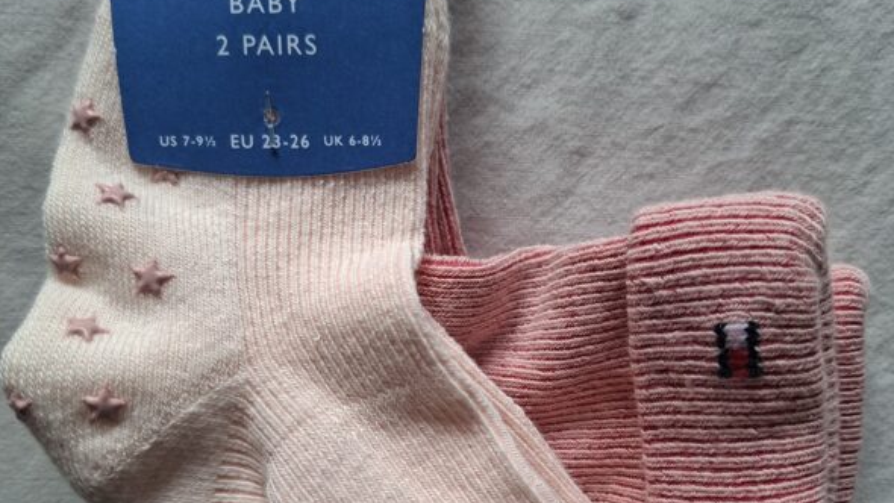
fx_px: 806
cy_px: 365
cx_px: 452
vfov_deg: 34.1
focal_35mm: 34
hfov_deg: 58.0
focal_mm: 5.54
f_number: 1.8
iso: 80
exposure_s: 1/100
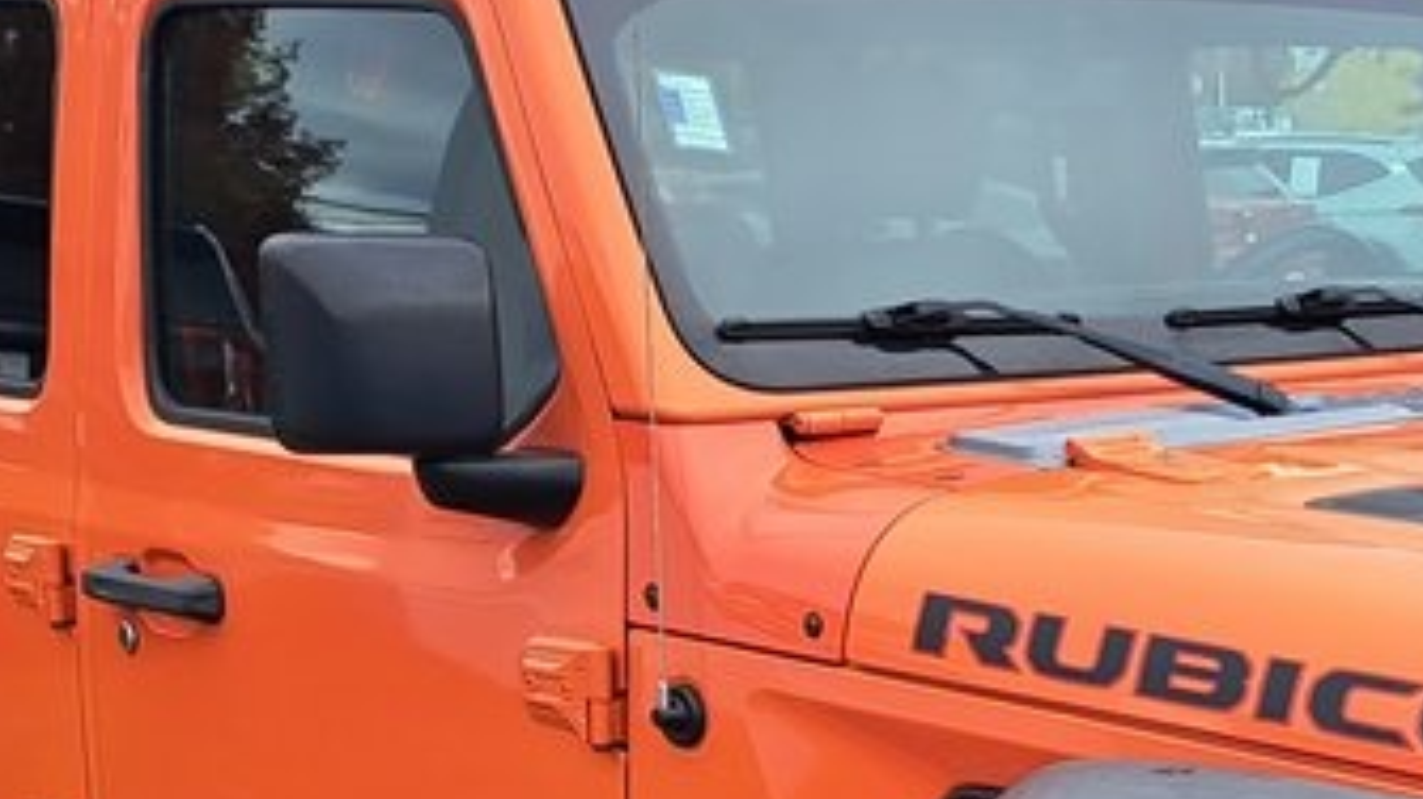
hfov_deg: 25.5
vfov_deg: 14.8
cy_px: 854
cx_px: 1338
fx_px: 3017
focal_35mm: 80
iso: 50
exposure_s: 1/313
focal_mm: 5.23
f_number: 1.8
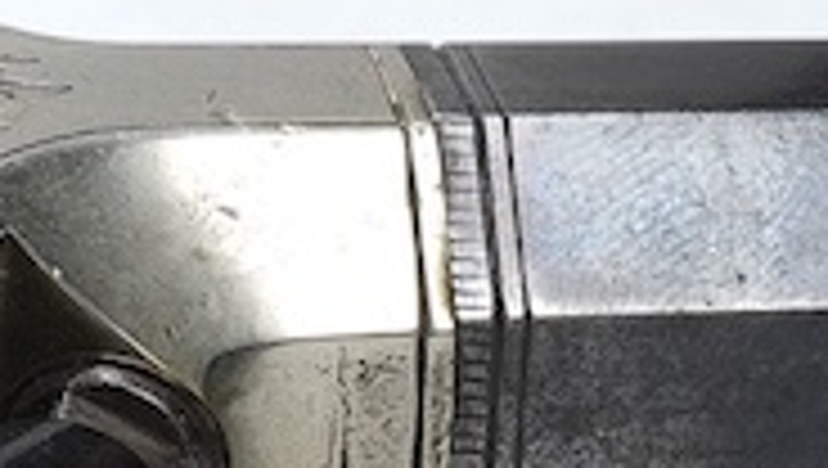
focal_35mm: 288
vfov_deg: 4.2
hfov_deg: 7.4
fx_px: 6330
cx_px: -146
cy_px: 374
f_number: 22
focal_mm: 30
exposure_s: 1/100
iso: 64
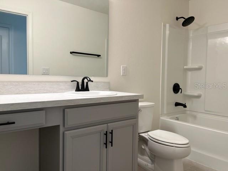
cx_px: 114
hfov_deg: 67.3
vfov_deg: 53.1
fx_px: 171
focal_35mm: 26
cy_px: 86
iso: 100
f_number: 1.6
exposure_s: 1/120
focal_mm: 5.1
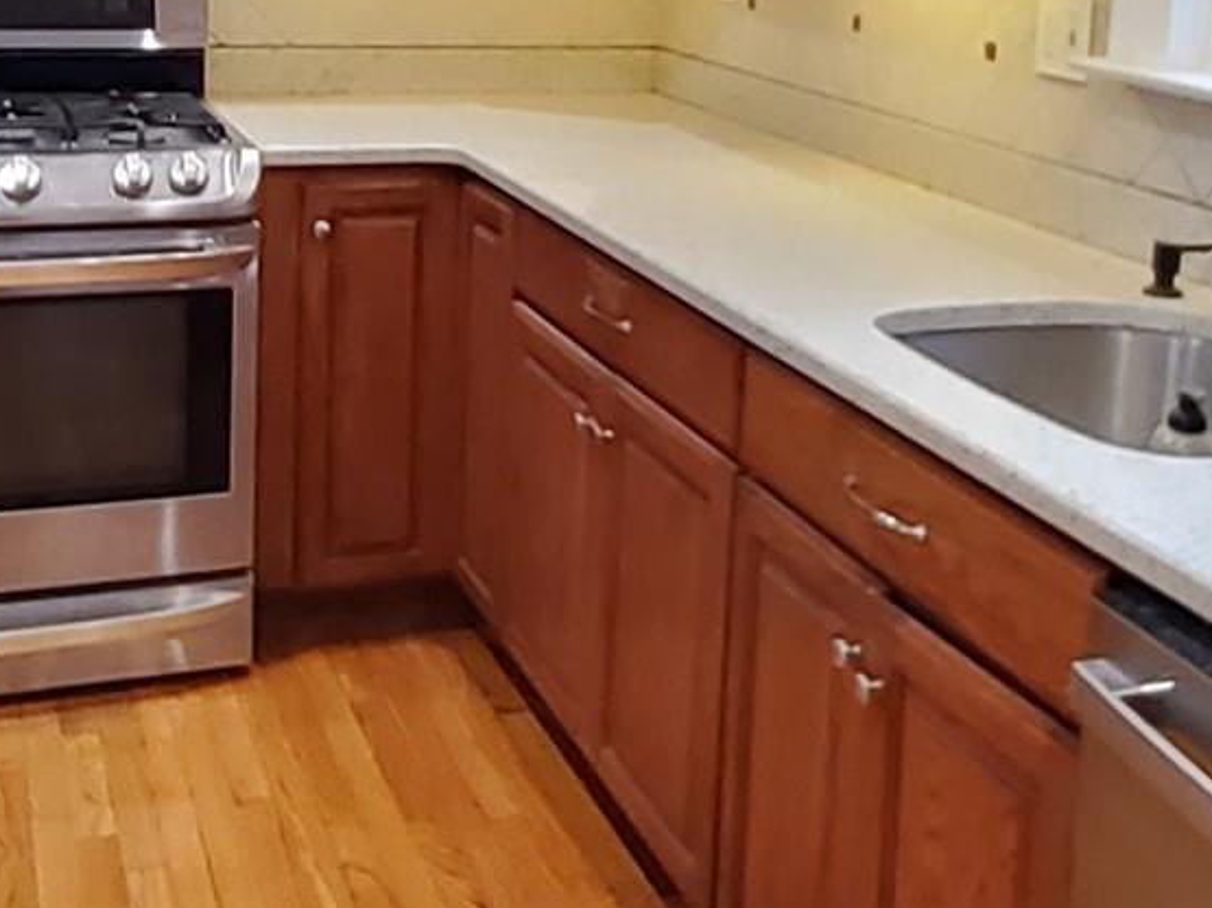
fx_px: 1680
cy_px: 81
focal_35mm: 48
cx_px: 563
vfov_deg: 29.0
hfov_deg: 39.6
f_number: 2.2
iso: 250
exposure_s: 1/40
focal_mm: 1.13
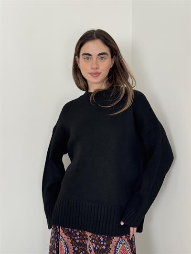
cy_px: 127
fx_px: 353
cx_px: 96
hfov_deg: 30.3
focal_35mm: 48
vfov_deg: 39.6
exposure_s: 1/108
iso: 100
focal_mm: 6.76
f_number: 1.78
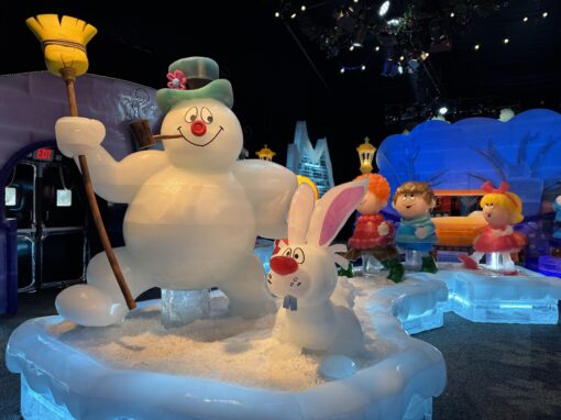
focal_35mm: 24
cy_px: 210
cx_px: 280
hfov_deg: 71.6
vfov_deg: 56.8
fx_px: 389
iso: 100
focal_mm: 6.76
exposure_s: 1/129
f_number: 1.78
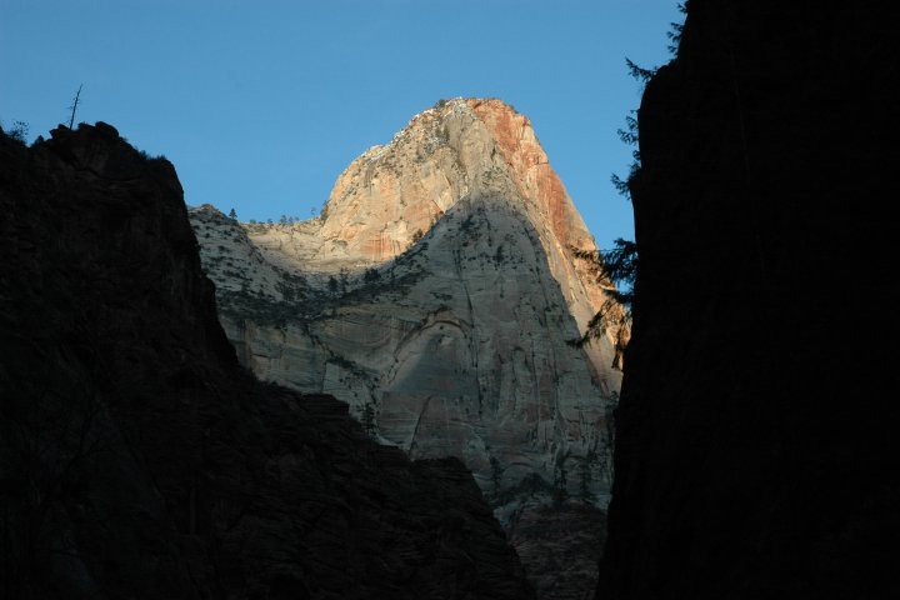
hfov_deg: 33.4
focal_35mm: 60
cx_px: 450
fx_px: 1500
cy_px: 300
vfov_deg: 22.6
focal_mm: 40
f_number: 8
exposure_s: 1/250
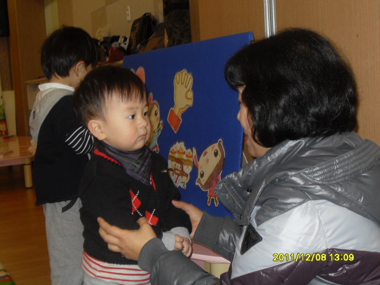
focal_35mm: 53
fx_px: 582
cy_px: 142
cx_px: 190
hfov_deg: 36.2
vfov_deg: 27.5
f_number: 3.4
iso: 100
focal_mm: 8.4
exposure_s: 1/60
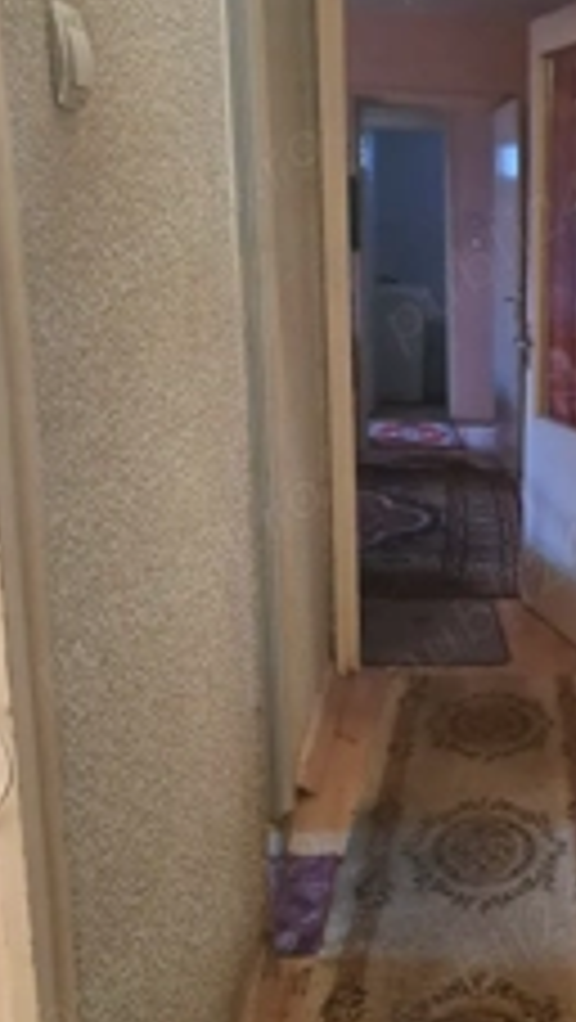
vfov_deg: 44.2
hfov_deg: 24.5
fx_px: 1247
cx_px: 616
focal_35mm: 46
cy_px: 639
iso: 1250
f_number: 1.8
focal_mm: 5.23
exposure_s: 1/20
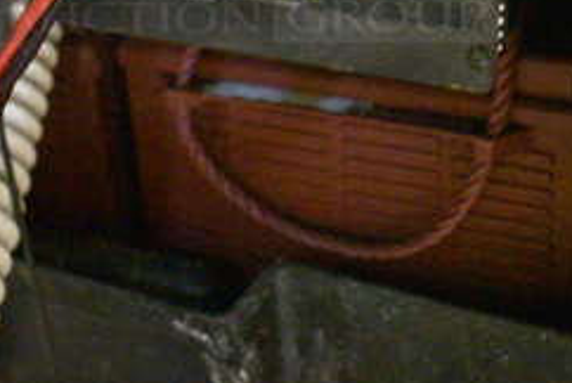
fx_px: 1082
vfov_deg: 18.9
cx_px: 246
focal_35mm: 68
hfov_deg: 29.6
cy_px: -83
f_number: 3.5
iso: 12800
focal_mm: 18
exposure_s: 1/10
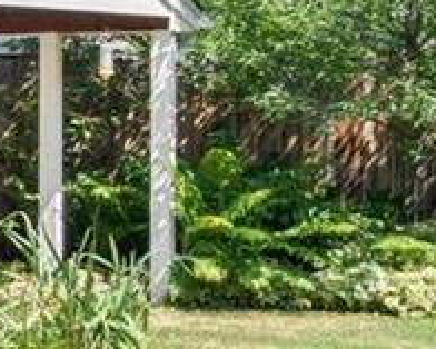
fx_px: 1678
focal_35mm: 130
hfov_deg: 11.2
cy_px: 72
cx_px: -745
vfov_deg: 11.8
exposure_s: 1/100
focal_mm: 17
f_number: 8
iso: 400
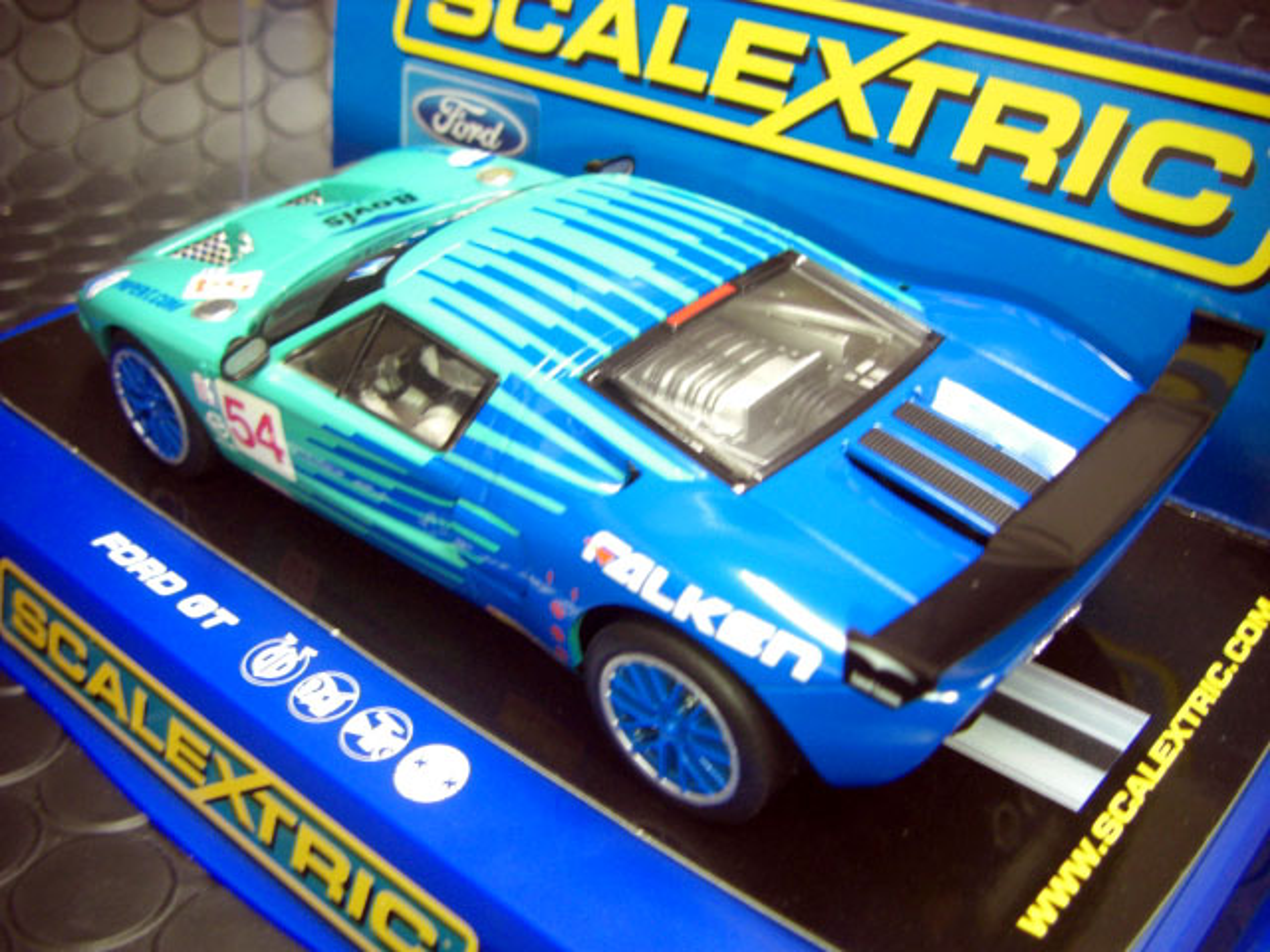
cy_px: 476
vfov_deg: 37.7
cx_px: 635
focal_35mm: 38
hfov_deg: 49.0
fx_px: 1394
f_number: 3.4
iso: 200
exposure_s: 1/10
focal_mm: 6.3
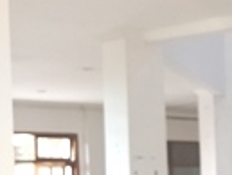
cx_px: 549
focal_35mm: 134
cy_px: 220
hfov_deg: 12.0
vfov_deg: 10.9
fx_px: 899
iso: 219
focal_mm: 4.71
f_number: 1.79
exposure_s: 1/50
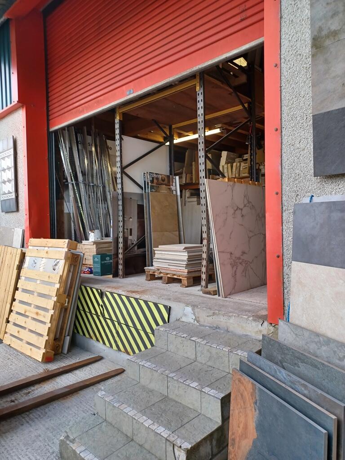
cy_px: 230
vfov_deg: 69.4
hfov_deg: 54.9
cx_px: 172
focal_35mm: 25
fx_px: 332
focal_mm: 4.6
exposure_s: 1/100
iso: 64
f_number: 1.8
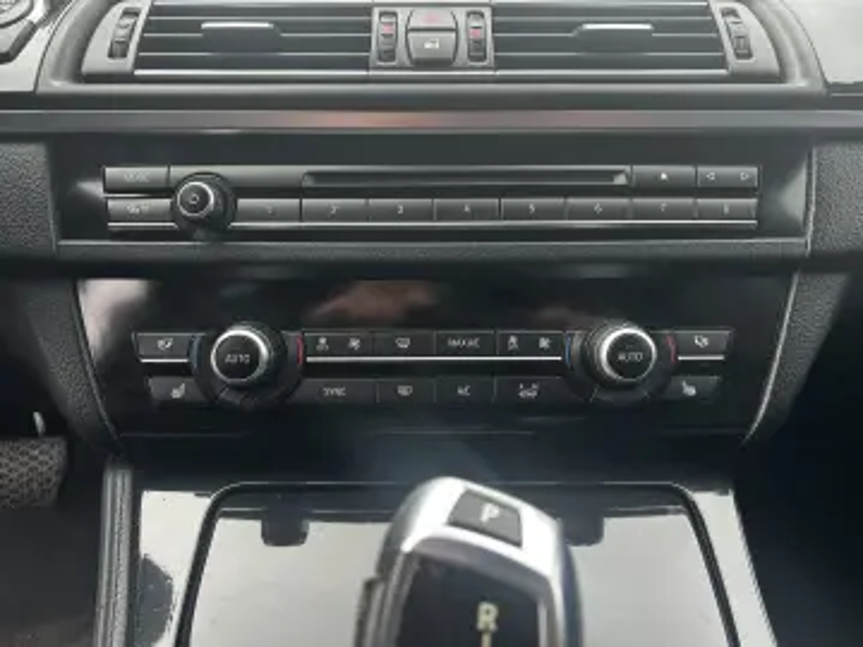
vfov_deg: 53.1
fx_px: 648
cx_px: 432
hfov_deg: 67.3
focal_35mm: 26
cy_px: 324
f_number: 1.5
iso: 64
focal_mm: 5.7
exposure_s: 1/121
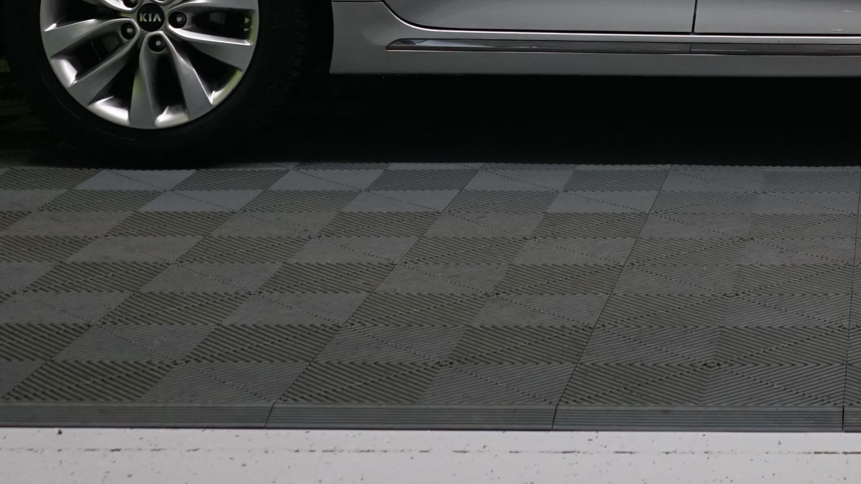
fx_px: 2237
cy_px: -257
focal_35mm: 98
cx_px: 789
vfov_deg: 11.8
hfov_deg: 21.3
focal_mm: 33
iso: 1250
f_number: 4.5
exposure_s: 1/50
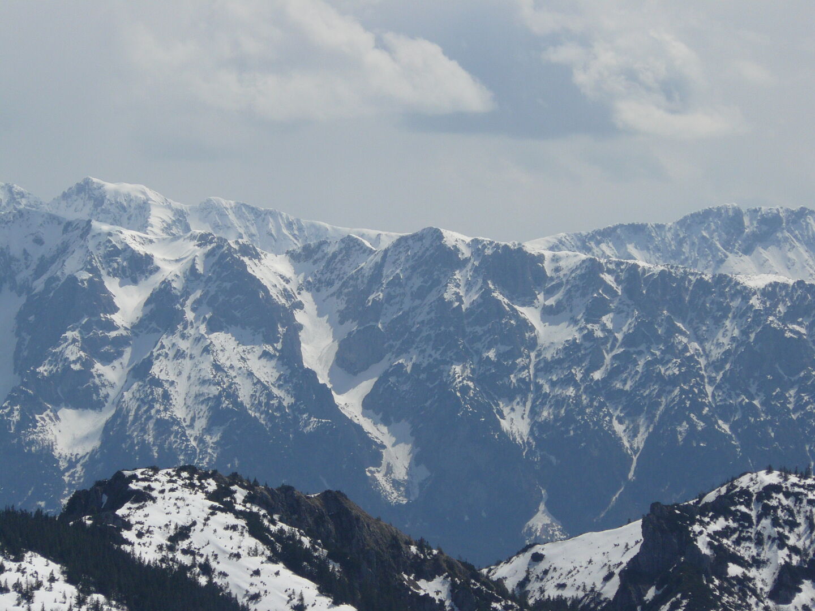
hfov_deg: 7.9
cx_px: 408
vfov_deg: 5.9
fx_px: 5933
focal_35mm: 252
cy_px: 306
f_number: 8
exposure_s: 1/640
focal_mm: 41.9
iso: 100
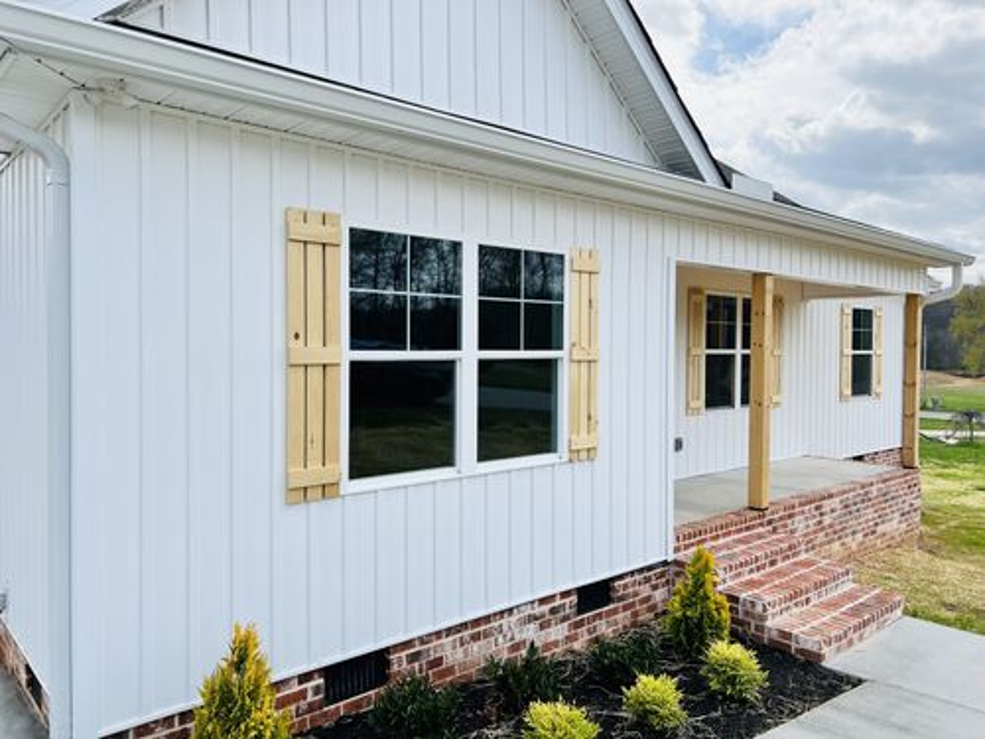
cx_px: 492
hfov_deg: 67.3
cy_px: 370
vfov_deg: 53.1
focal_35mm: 26
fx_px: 740
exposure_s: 1/3704
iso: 50
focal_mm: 5.7
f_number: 1.5
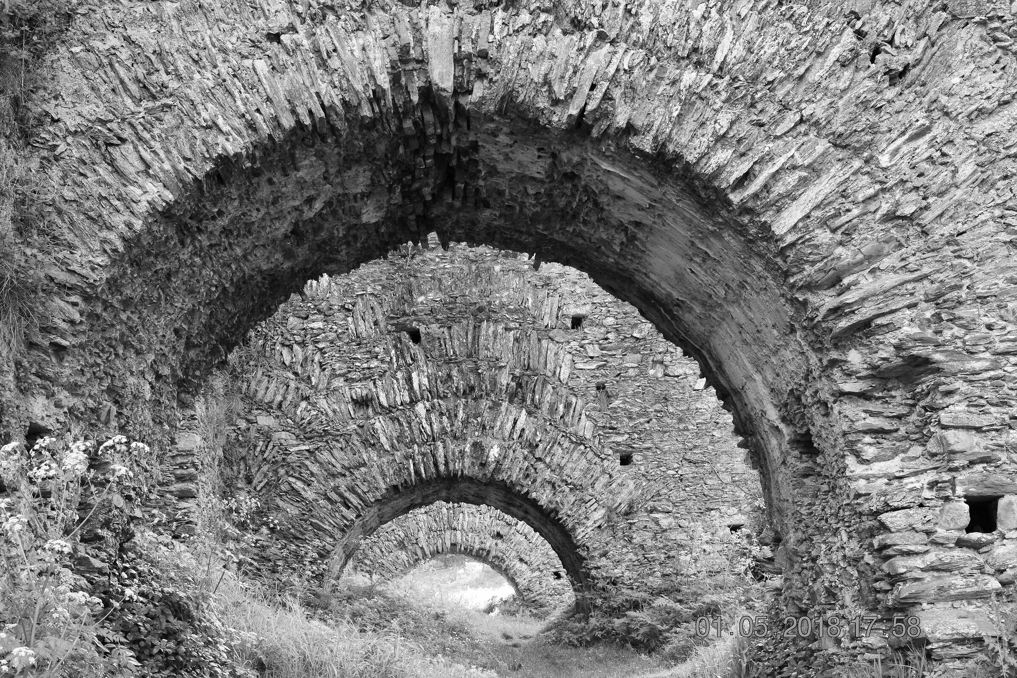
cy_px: 339
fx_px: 1483
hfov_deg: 37.9
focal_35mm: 52
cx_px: 508
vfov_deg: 25.8
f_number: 8
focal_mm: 35
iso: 800
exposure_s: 1/60
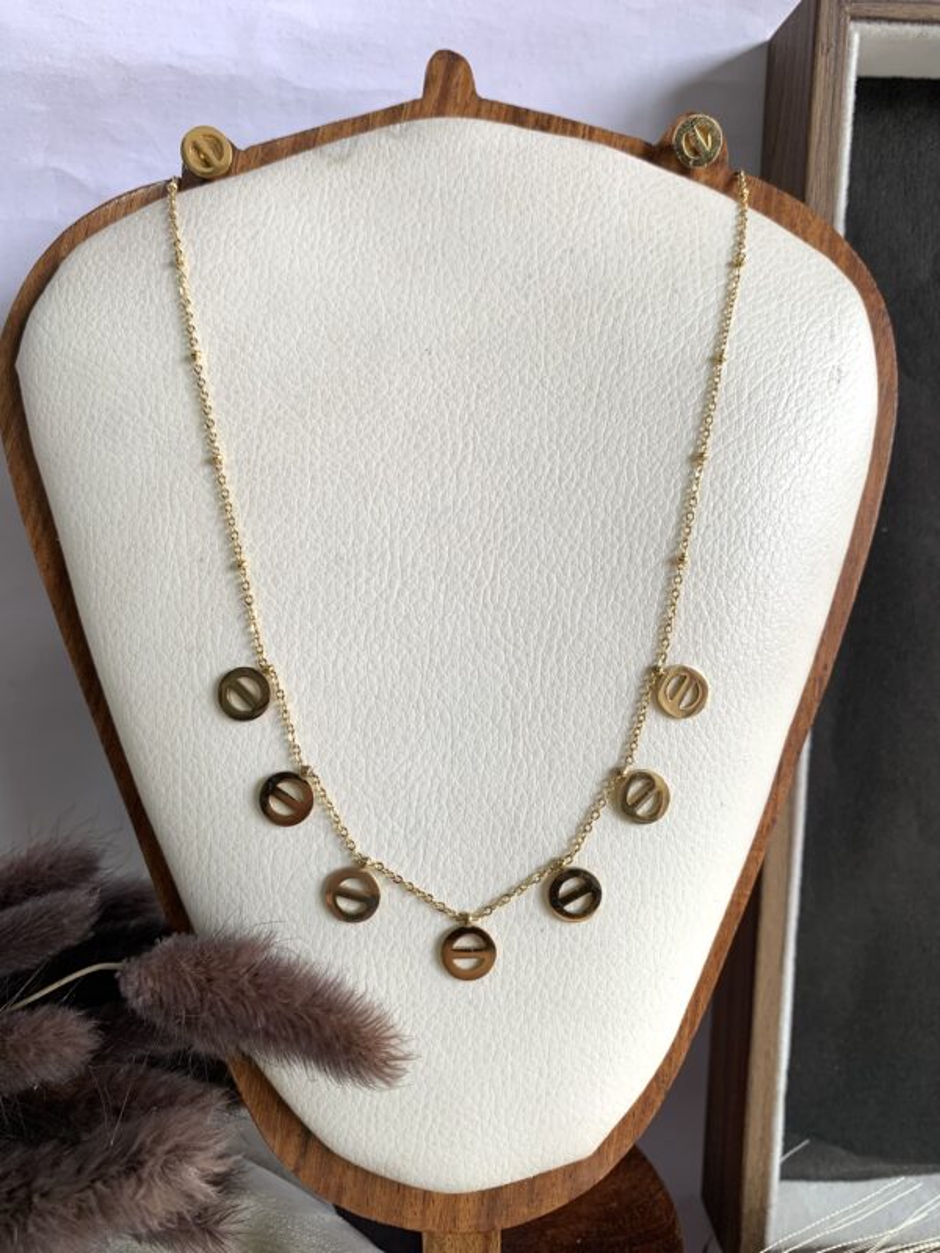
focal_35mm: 26
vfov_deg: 67.3
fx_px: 941
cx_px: 470
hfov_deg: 53.1
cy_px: 626
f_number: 1.8
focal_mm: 4.25
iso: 25
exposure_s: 1/100
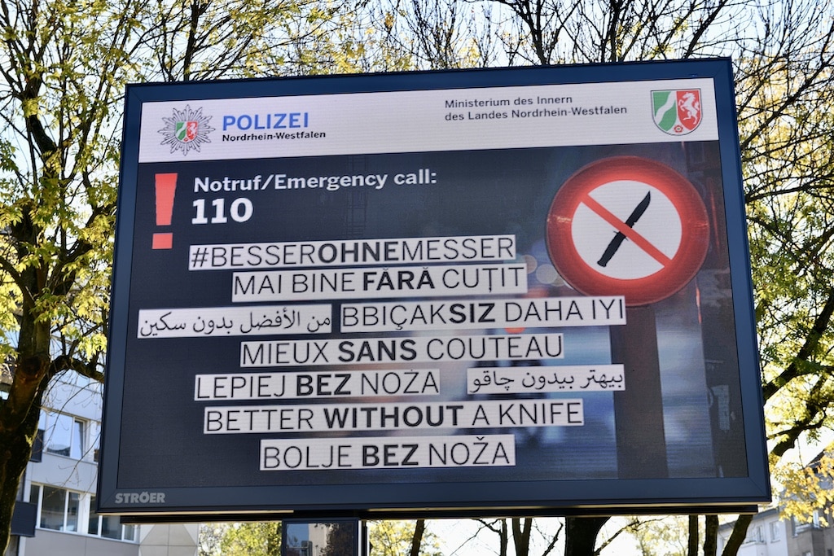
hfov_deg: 36.2
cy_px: 278
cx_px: 417
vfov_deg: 24.6
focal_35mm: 55
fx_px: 1274
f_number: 6.3
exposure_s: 1/100
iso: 64
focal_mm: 55
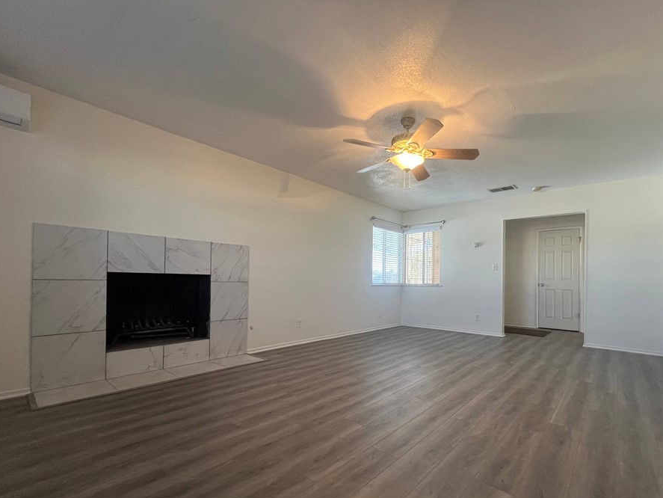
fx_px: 287
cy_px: 280
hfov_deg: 97.6
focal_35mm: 15
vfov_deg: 81.4
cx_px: 373
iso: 200
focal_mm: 1.57
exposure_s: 1/60
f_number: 1.8
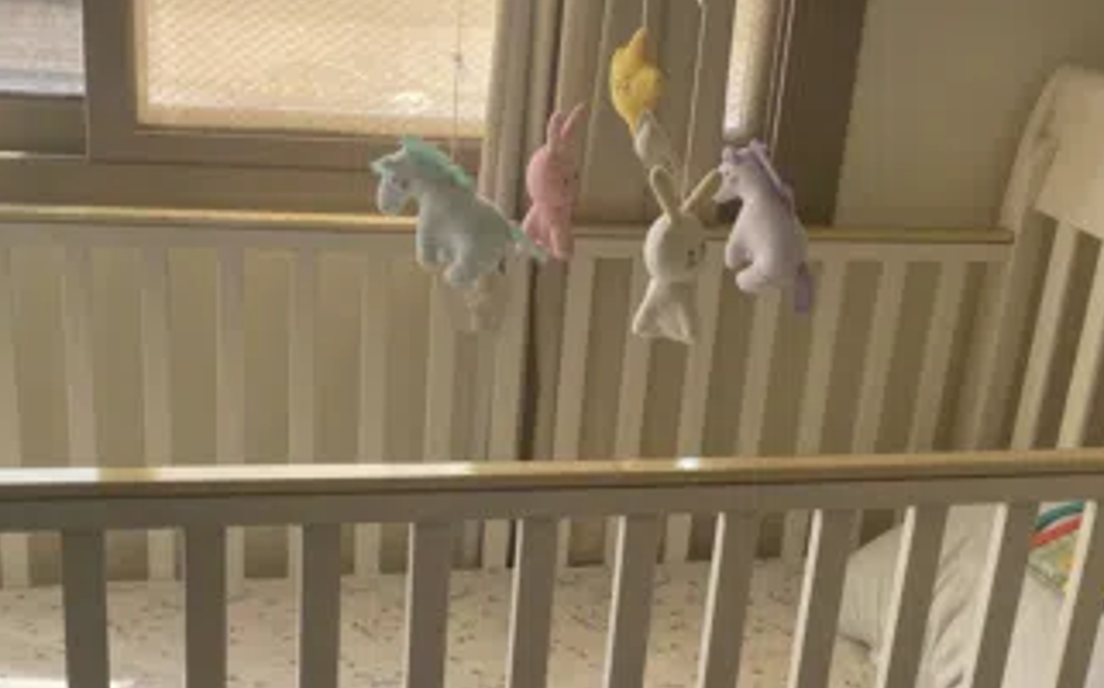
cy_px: 578
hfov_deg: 36.9
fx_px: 1653
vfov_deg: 23.1
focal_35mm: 55
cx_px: 561
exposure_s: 1/121
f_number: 1.6
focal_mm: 4.2
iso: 80
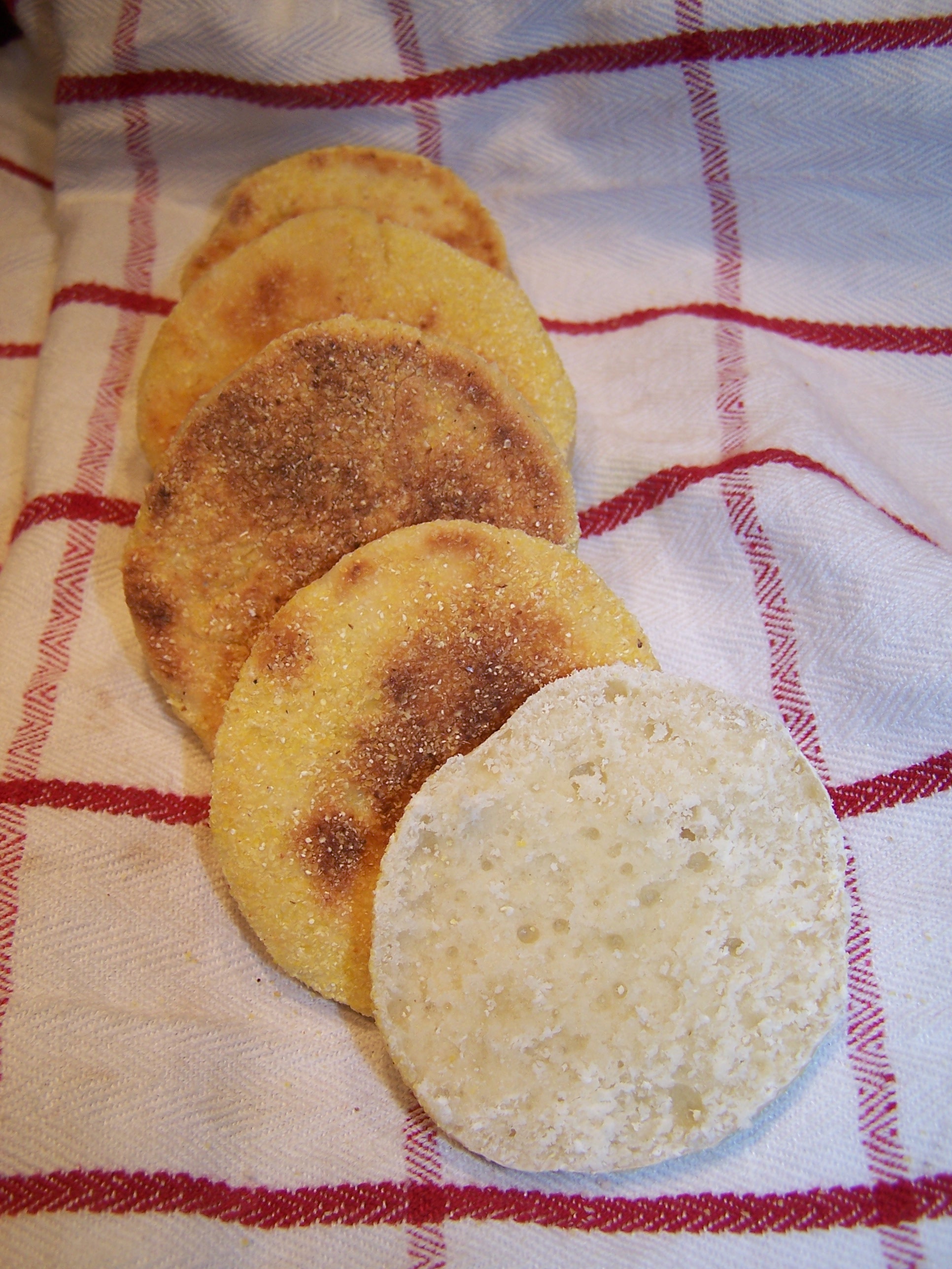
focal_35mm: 38
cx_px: 476
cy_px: 634
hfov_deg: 37.7
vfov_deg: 49.0
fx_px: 1393
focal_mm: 6.3
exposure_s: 1/60
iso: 80
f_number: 2.8
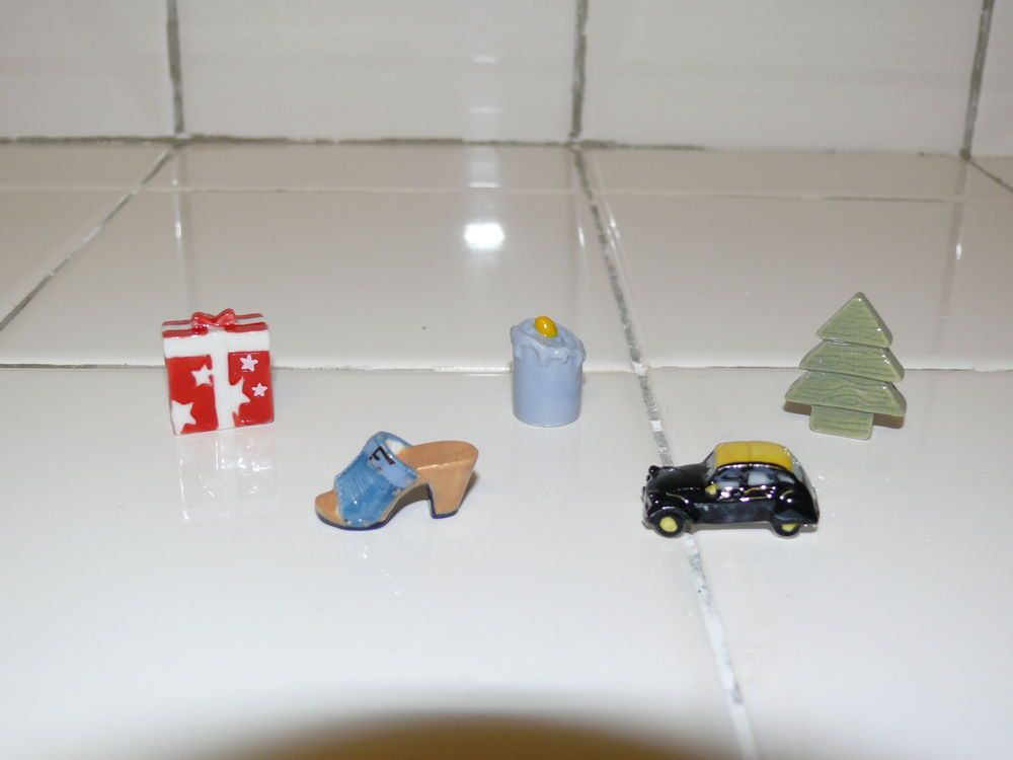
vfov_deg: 32.2
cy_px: 380
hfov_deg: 42.1
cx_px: 506
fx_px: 1317
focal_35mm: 45
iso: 100
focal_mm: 8.8
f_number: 2.8
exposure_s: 1/30
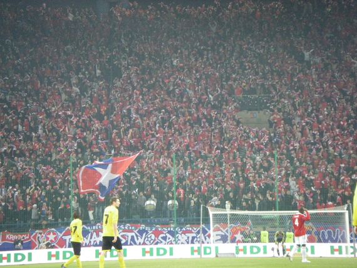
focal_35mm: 197
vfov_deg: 7.5
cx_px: 178
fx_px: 2031
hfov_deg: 10.0
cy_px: 134
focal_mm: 32.5
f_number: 4.6
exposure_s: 1/60
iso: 800
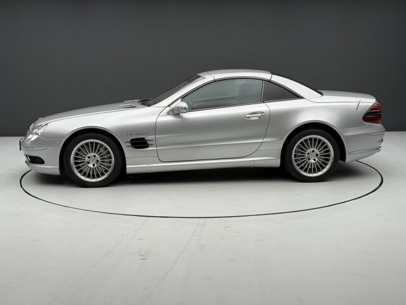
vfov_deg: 30.3
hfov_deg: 39.7
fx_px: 563
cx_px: 203
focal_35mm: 48
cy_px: 152
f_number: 1.78
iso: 80
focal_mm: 6.76
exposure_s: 1/99
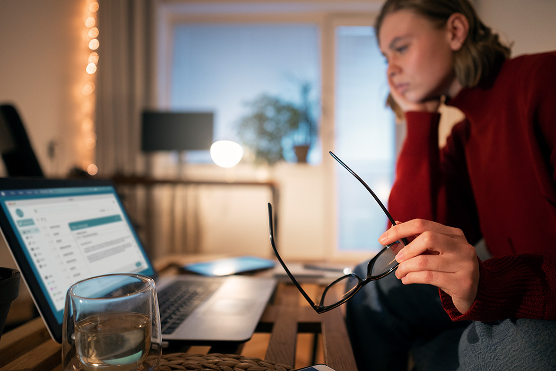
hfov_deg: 67.4
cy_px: 186
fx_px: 417
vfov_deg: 48.0
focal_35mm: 27
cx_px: 278
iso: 1600
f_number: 2
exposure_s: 1/100
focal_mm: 27
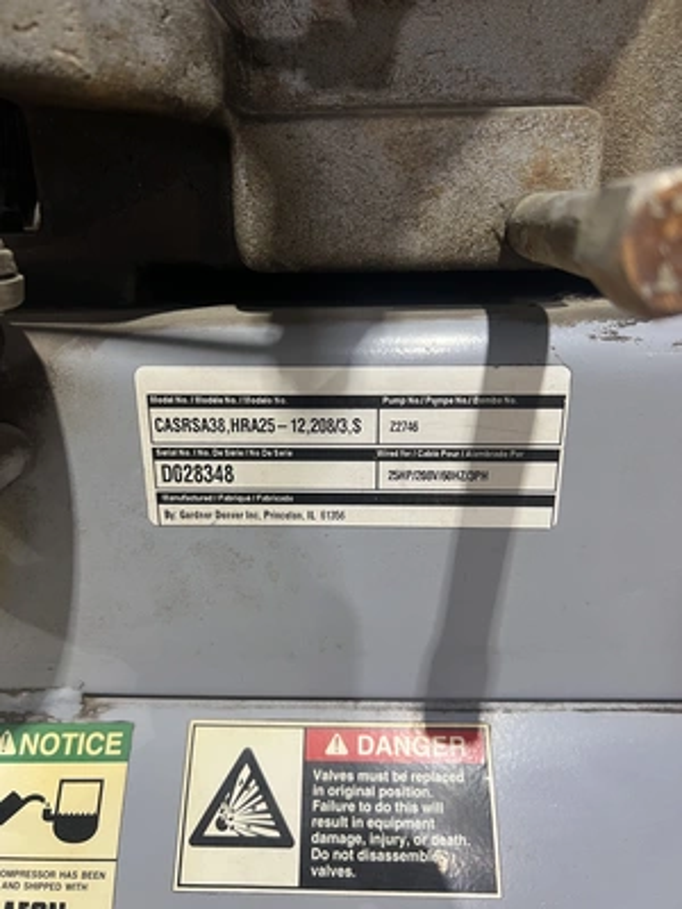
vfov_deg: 67.3
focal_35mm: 26
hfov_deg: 53.1
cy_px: 454
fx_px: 683
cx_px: 341
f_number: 1.5
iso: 160
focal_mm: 5.7
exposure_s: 1/60
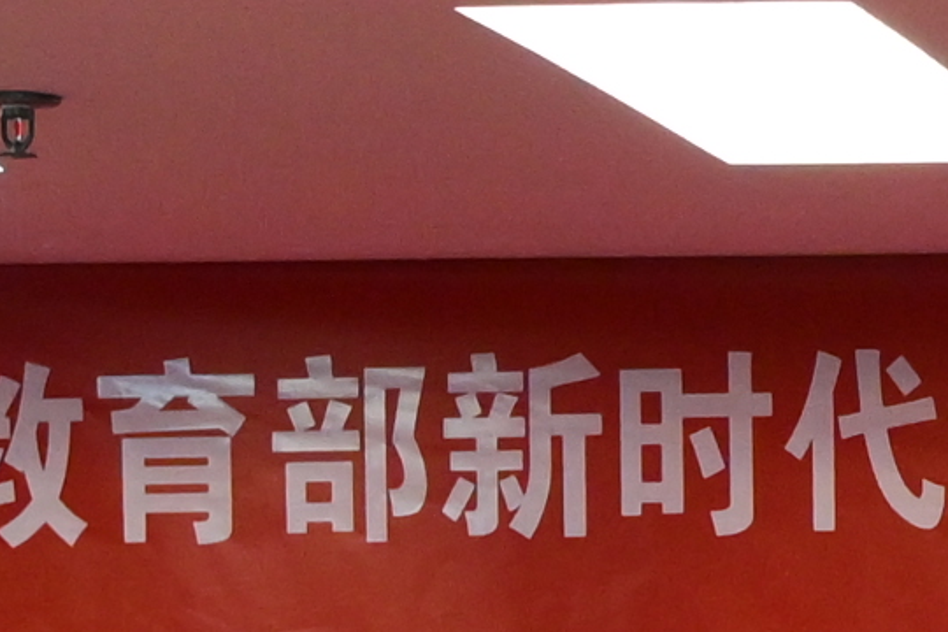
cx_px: 2265
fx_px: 6293
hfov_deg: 8.0
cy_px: 1022
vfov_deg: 5.7
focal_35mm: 239
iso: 1600
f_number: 4
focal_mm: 21.5
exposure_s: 1/100
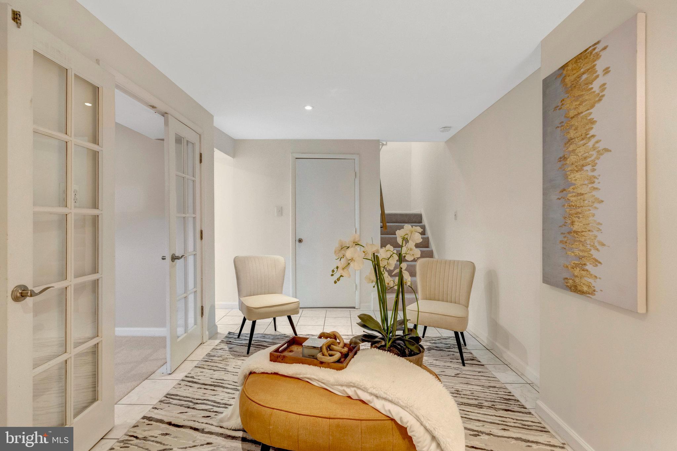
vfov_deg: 73.7
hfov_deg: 96.7
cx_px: 338
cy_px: 226
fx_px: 301
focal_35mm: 16
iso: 1250
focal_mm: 16
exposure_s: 1/20
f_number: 8
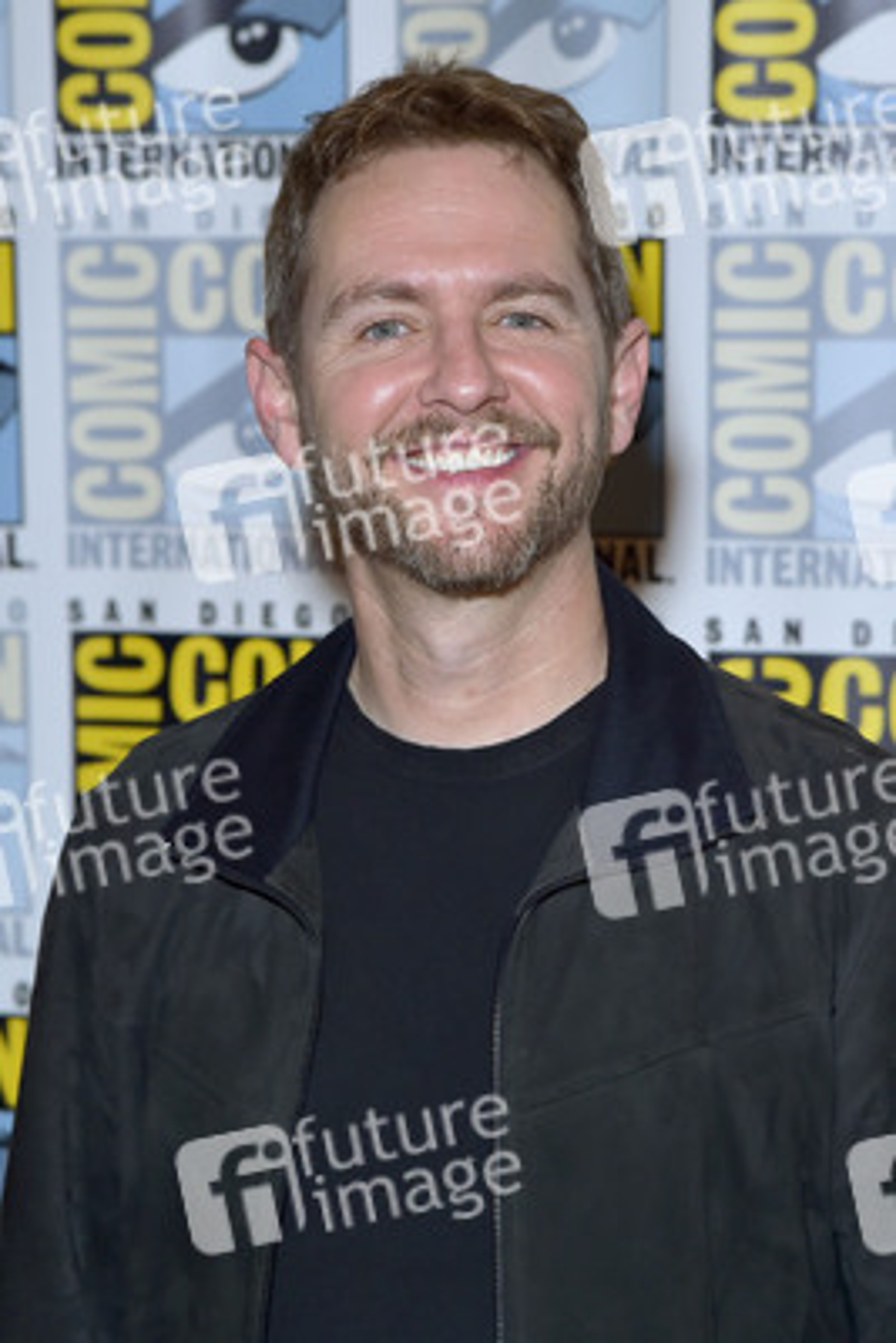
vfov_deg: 18.6
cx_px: 448
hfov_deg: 12.5
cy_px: 672
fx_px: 4103
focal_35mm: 110
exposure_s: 1/250
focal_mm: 110
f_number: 6.3
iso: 1000
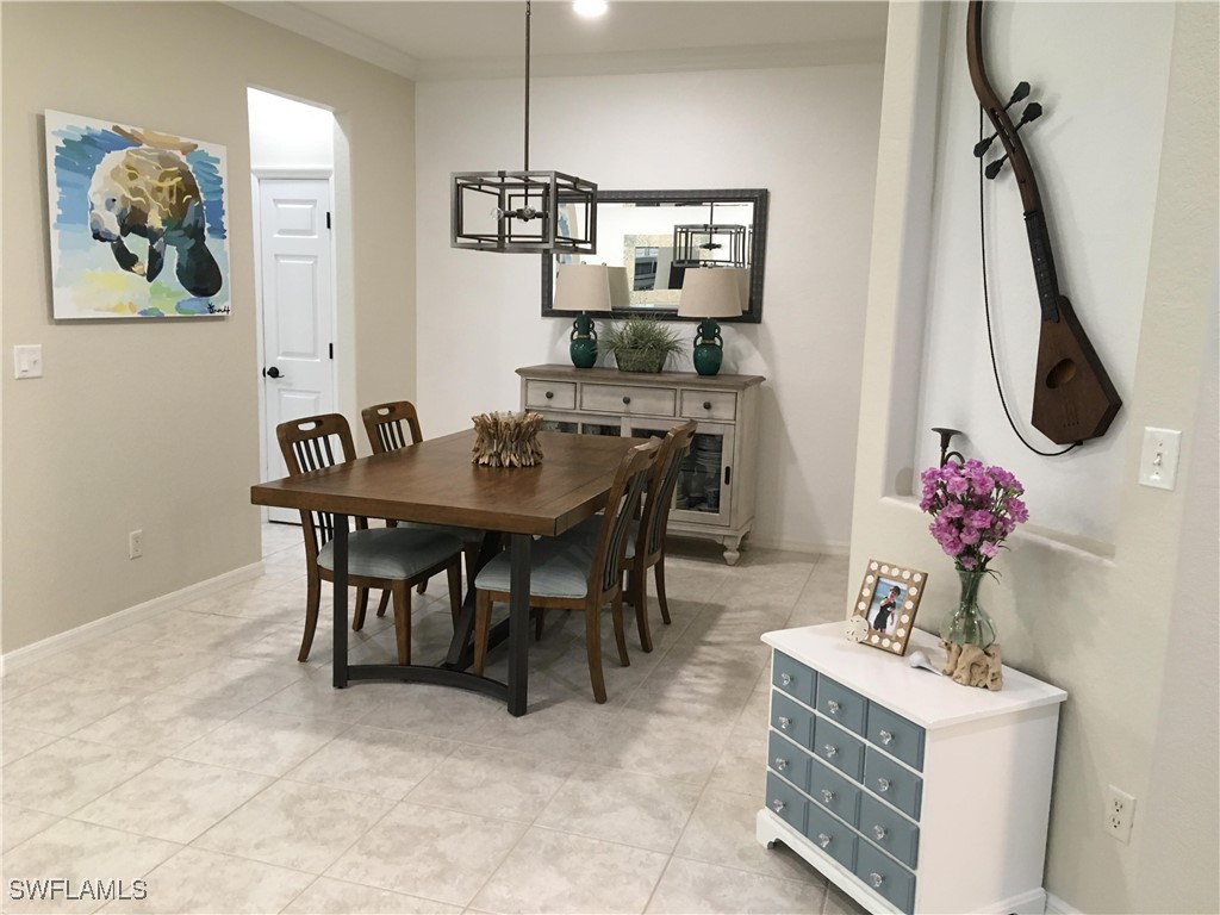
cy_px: 458
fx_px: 1022
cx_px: 610
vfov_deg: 48.2
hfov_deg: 61.7
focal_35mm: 29
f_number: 2.2
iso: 100
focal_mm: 4.15
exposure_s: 1/30
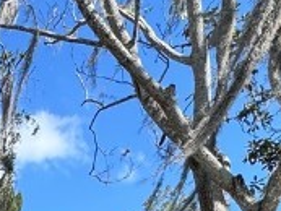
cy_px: 440
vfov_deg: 14.4
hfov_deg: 19.0
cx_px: -201
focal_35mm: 83
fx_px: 674
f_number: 2.2
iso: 40
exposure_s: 1/641
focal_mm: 2.22
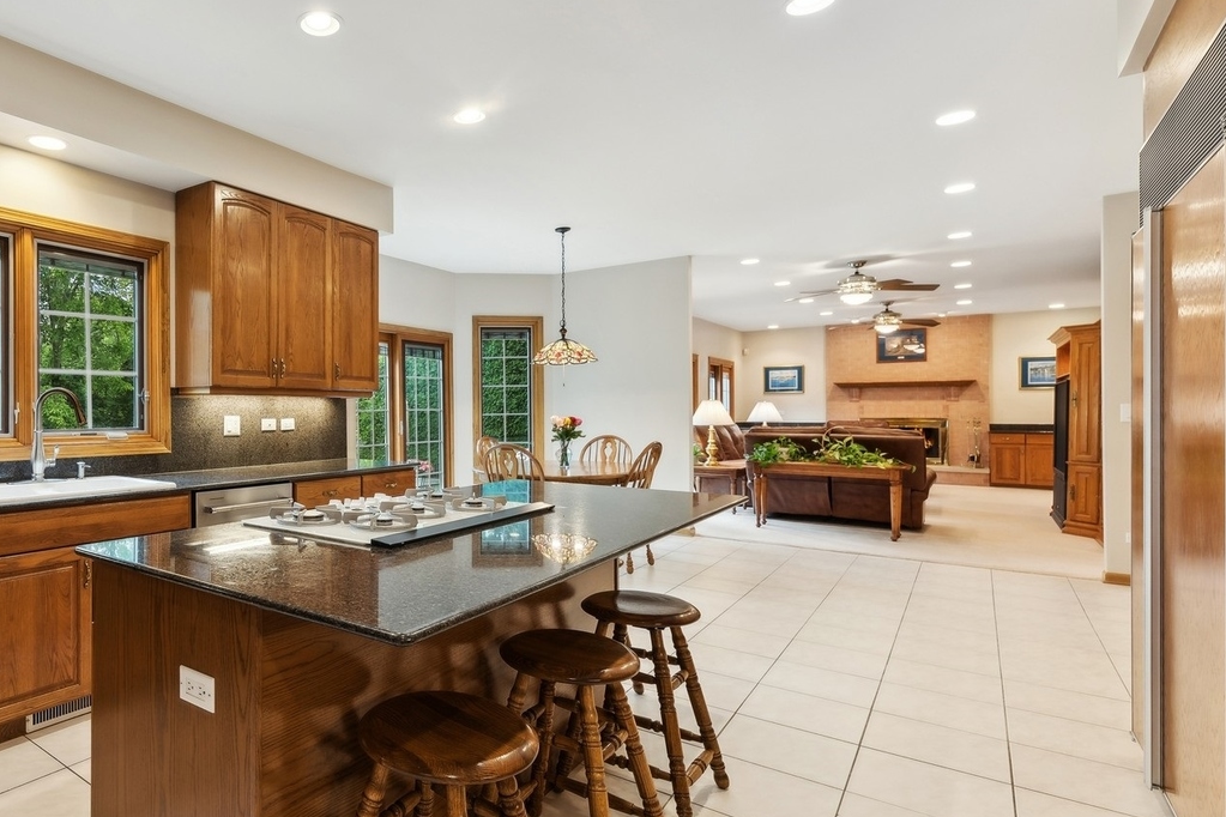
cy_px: 454
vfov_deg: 64.4
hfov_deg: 80.7
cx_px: 317
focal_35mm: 19
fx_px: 647
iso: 320
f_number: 8
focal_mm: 12
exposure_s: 1/10
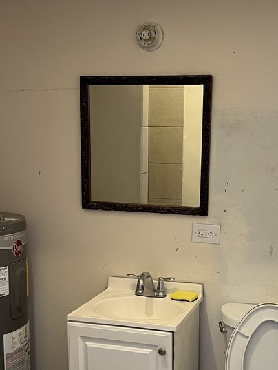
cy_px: 227
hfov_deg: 29.5
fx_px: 524
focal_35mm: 49
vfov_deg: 38.7
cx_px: 186
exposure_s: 1/60
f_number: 1.5
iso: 200
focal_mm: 5.7
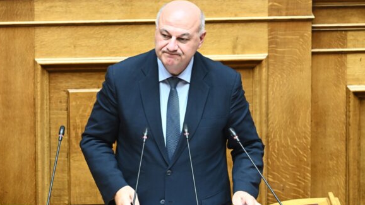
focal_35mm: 424
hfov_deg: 5.1
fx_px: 4103
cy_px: 115
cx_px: 183
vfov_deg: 2.9
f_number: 6
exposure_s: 1/200
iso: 6400
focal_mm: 390
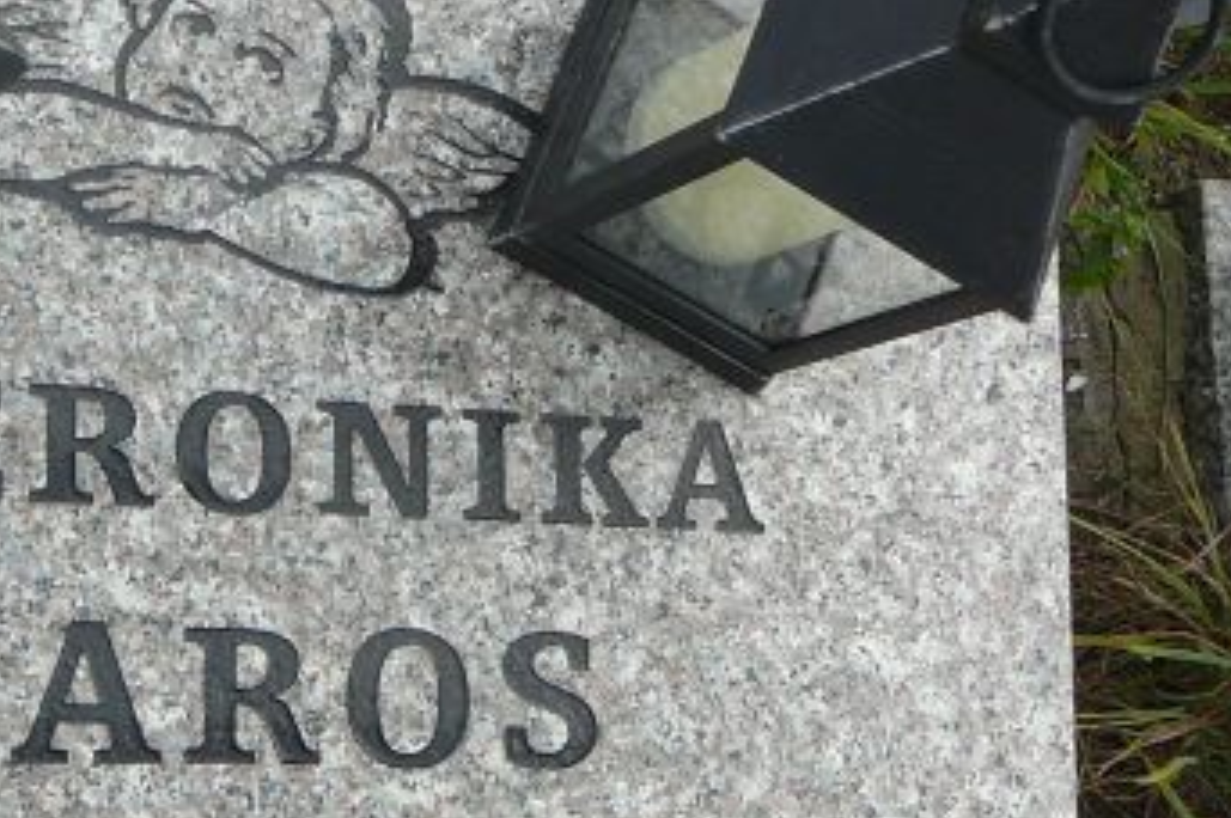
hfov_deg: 29.1
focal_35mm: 68
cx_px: 266
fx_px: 2323
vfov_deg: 19.9
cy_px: 567
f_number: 2.8
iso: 80
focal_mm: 5.2
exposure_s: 1/400
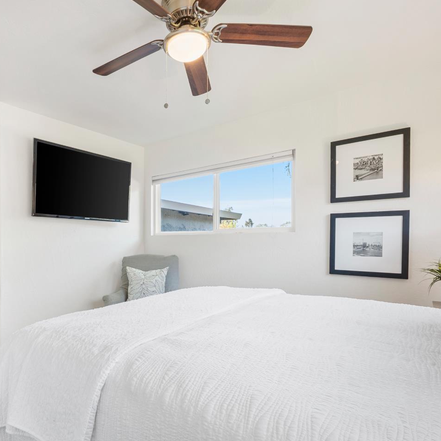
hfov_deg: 72.2
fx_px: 288
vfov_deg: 74.8
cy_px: 229
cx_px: 140
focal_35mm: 20
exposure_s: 1/2.5
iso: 250
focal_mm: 10
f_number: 8
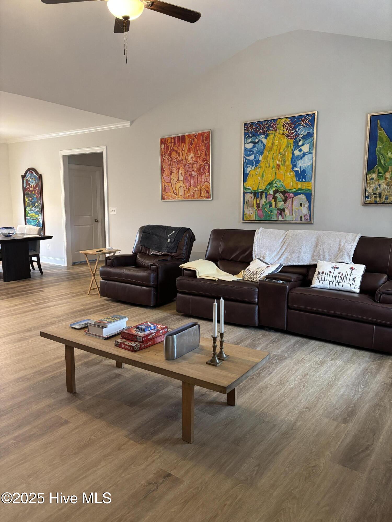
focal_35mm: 26
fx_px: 393
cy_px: 261
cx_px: 196
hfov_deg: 53.1
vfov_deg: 67.3
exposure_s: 1/60
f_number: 1.6
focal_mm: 5.96
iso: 400
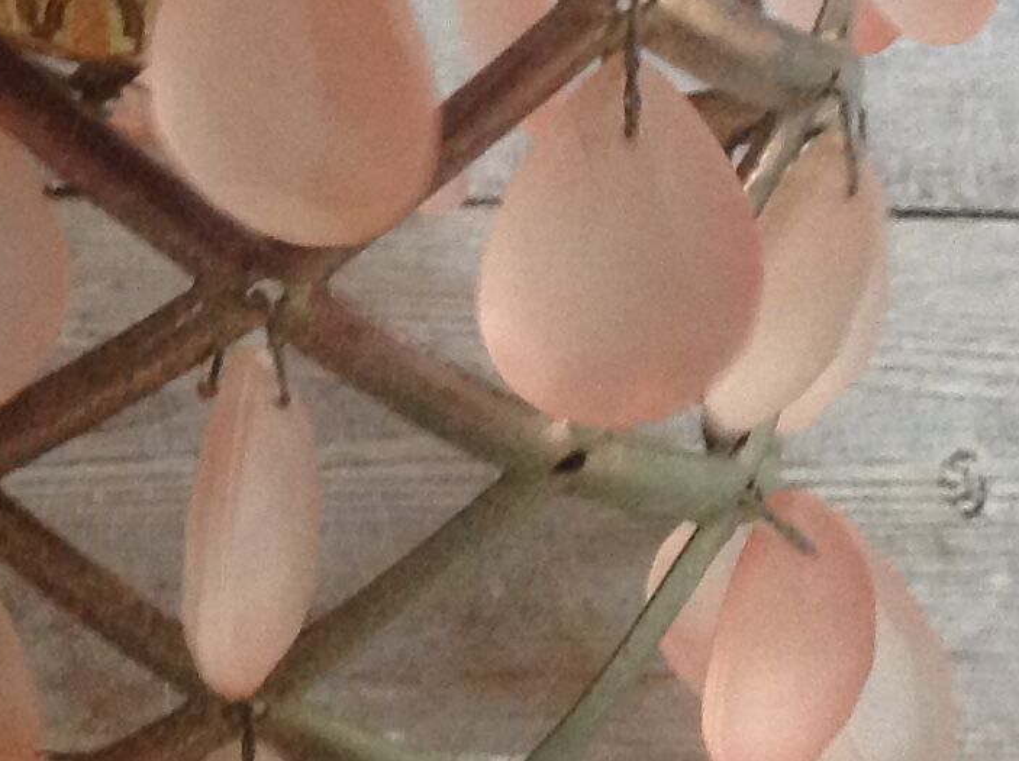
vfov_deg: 11.4
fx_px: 3792
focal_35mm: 129
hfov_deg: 15.1
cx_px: 46
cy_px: 171
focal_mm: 4.28
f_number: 2.4
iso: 250
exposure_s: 1/15
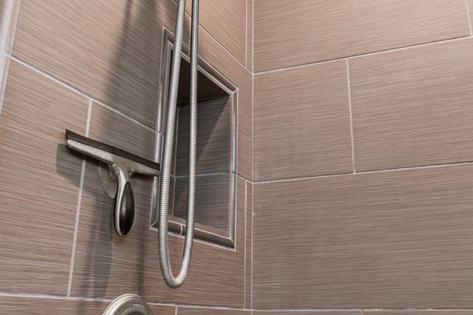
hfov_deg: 44.5
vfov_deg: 30.1
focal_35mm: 44
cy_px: 87
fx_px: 578
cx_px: 246
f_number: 8
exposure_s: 1/10
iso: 400
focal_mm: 22
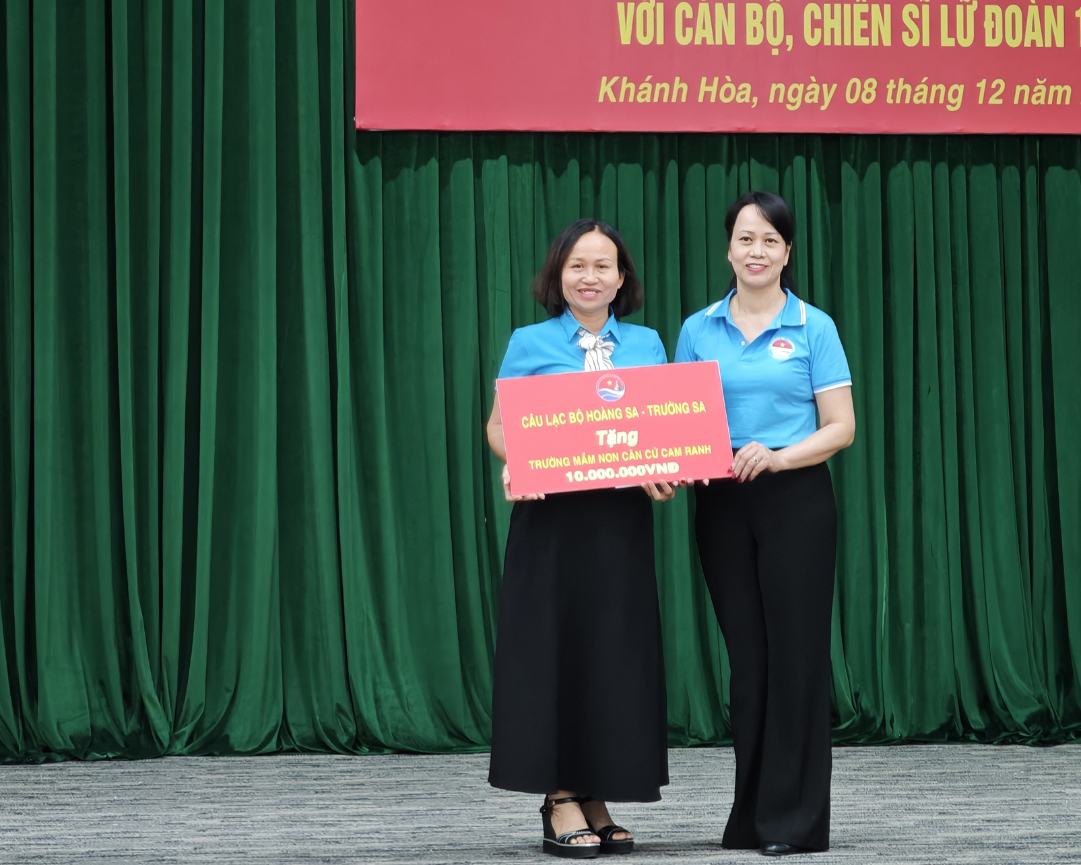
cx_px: 625
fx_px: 3487
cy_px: 251
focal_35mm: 109
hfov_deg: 17.6
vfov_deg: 14.1
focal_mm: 11.5
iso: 1000
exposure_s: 1/50
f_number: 1.8
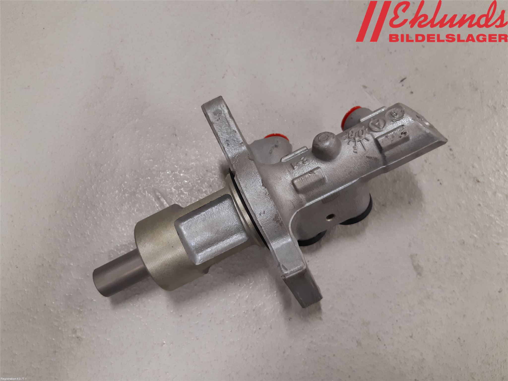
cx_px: 254
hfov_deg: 67.3
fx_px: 382
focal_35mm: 26
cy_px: 190
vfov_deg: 53.1
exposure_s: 1/50
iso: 125
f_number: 1.7
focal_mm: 3.93
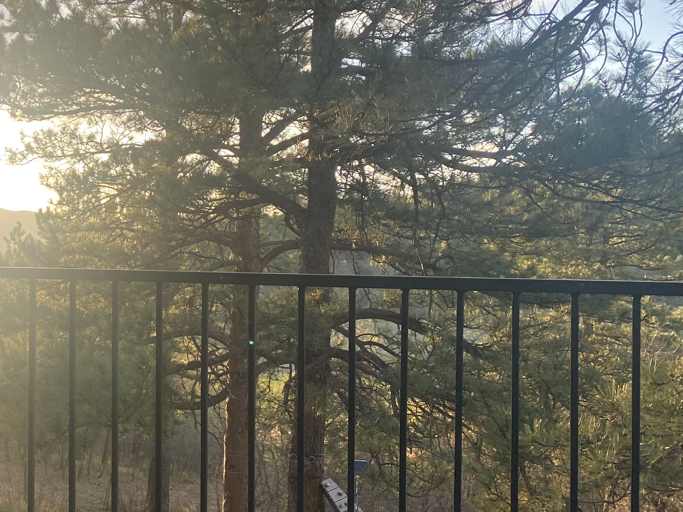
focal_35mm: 53
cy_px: 258
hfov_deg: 33.3
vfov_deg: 27.5
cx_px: 9
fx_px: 1046
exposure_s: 1/162
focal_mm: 4.25
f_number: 1.8
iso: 32
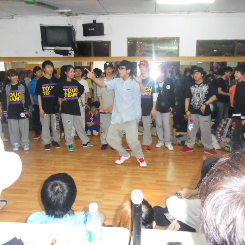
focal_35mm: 29
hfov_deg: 55.5
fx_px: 232
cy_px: 122
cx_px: 133
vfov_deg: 55.6
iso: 400
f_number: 3.3
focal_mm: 4.2
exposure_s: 1/45
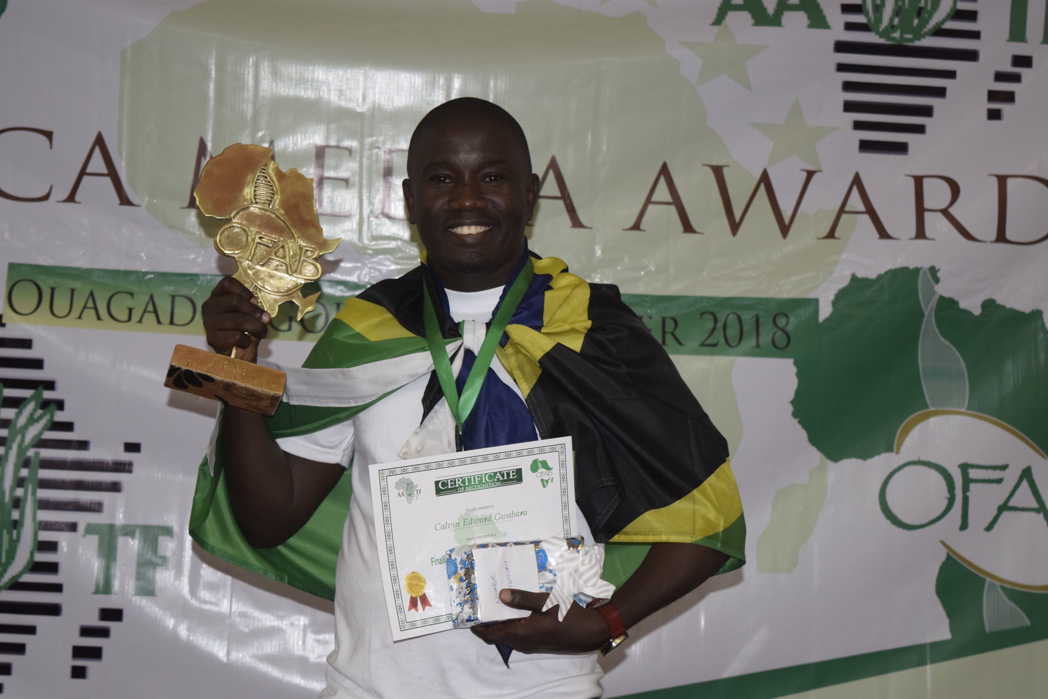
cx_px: 524
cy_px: 350
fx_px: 2096
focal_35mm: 72
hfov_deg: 28.1
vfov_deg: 18.9
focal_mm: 48
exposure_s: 1/60
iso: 1800
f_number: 5.3
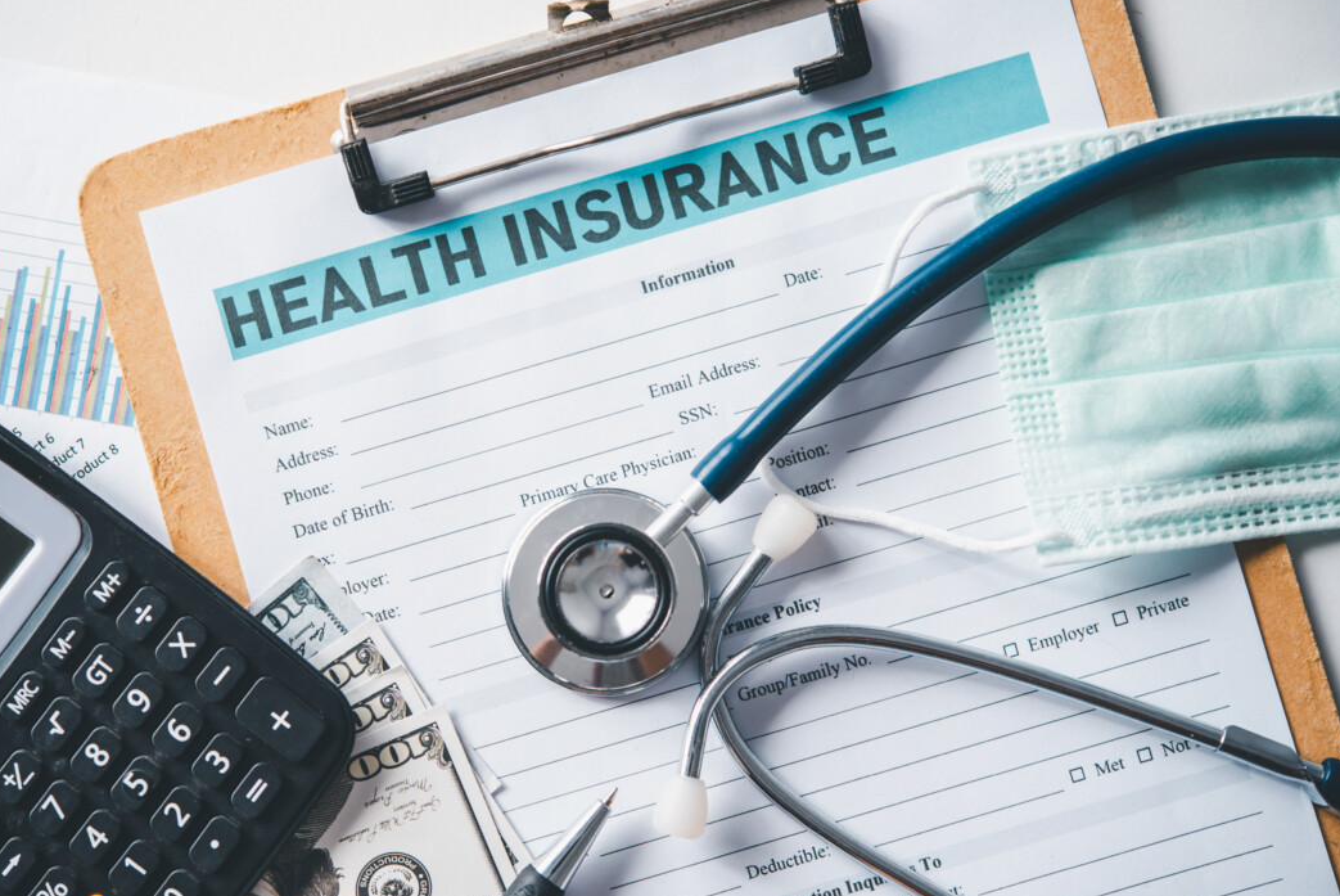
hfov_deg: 29.2
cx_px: 577
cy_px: 494
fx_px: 2570
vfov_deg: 19.8
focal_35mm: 69
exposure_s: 1/80
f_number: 4
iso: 200
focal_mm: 60
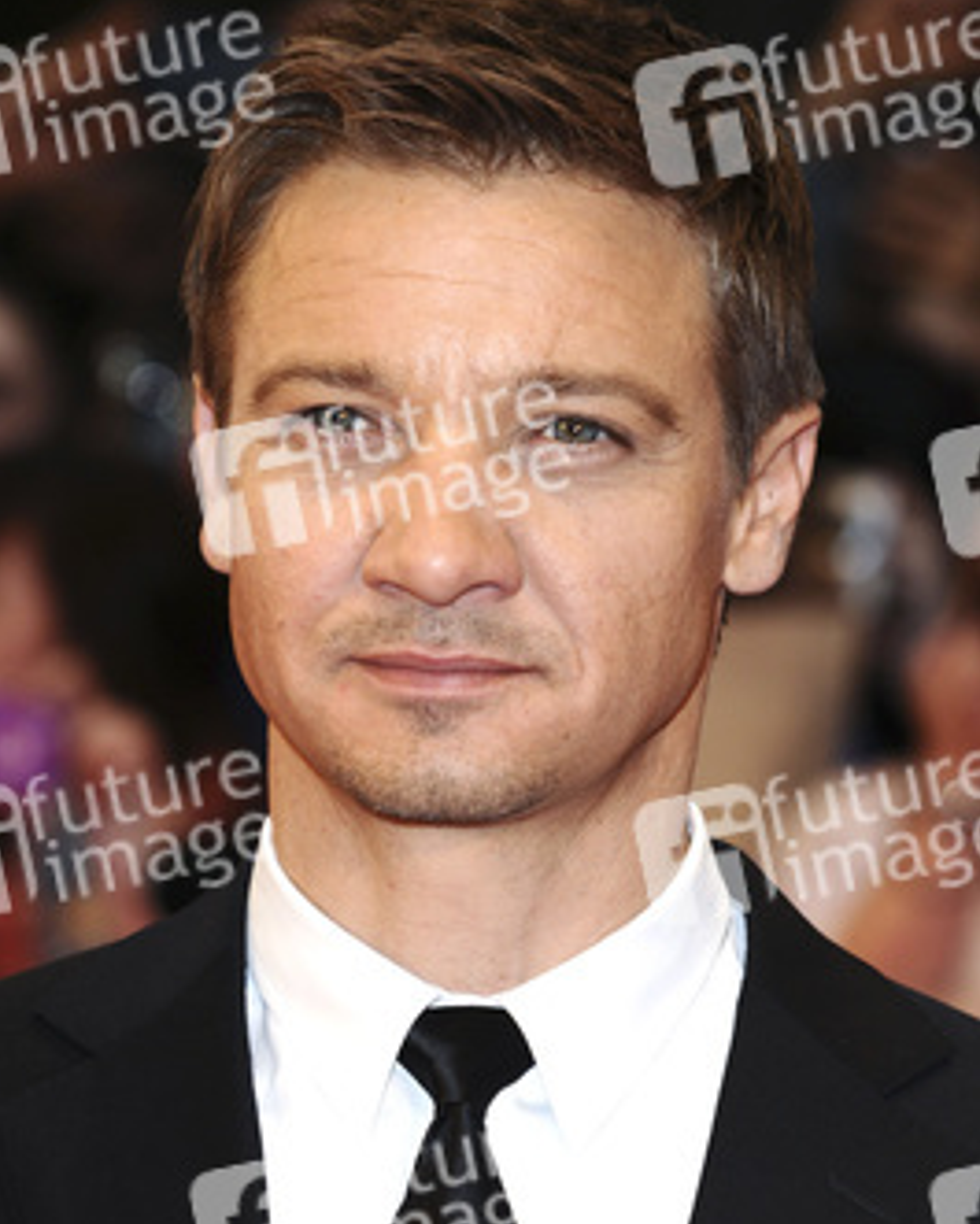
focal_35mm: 179
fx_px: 6471
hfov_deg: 8.7
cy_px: 655
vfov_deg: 10.8
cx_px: 490
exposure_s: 1/200
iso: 320
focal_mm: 105
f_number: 4.5
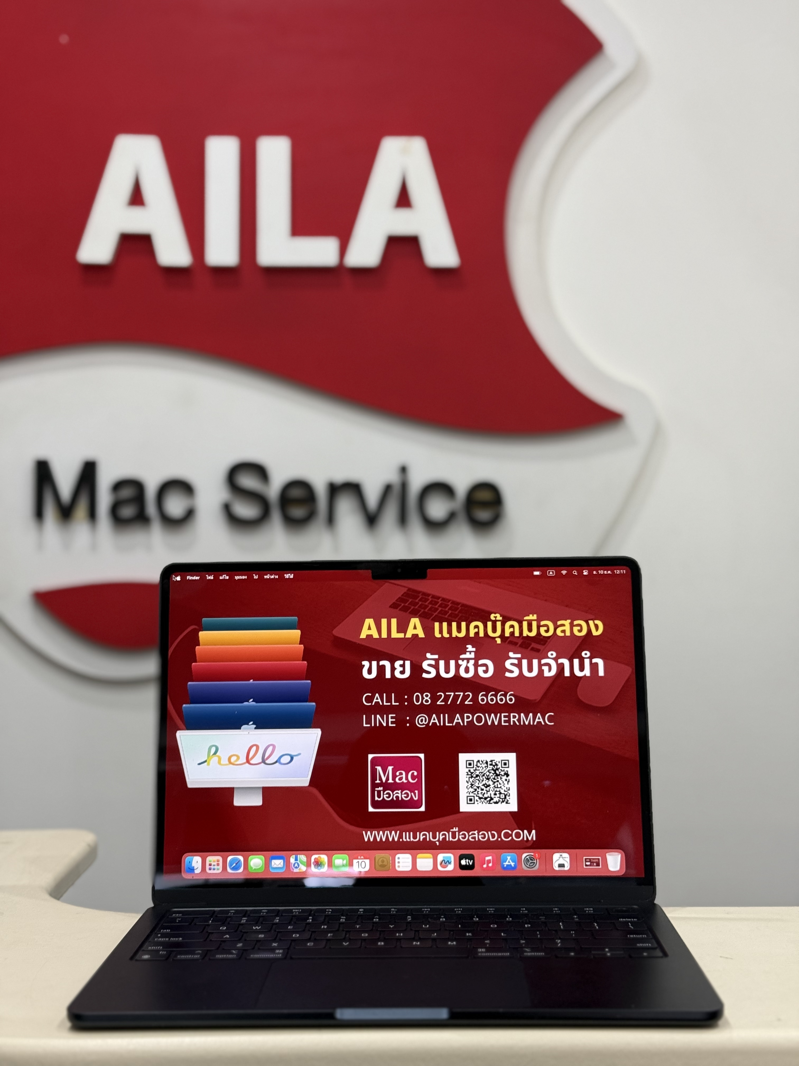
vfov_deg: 39.7
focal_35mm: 48
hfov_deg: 30.3
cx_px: 400
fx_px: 1477
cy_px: 533
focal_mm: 6.76
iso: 160
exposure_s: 1/60
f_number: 1.78
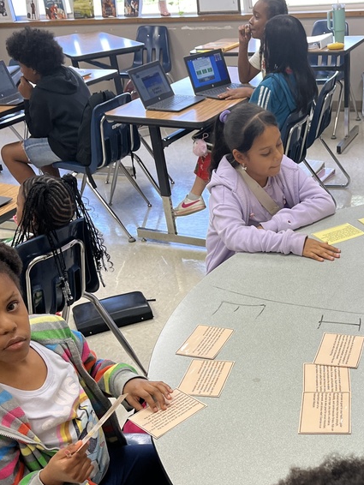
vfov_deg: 39.7
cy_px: 342
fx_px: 658
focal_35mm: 47
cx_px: 286
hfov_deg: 30.2
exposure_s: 1/120
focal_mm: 5.1
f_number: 1.6
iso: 125
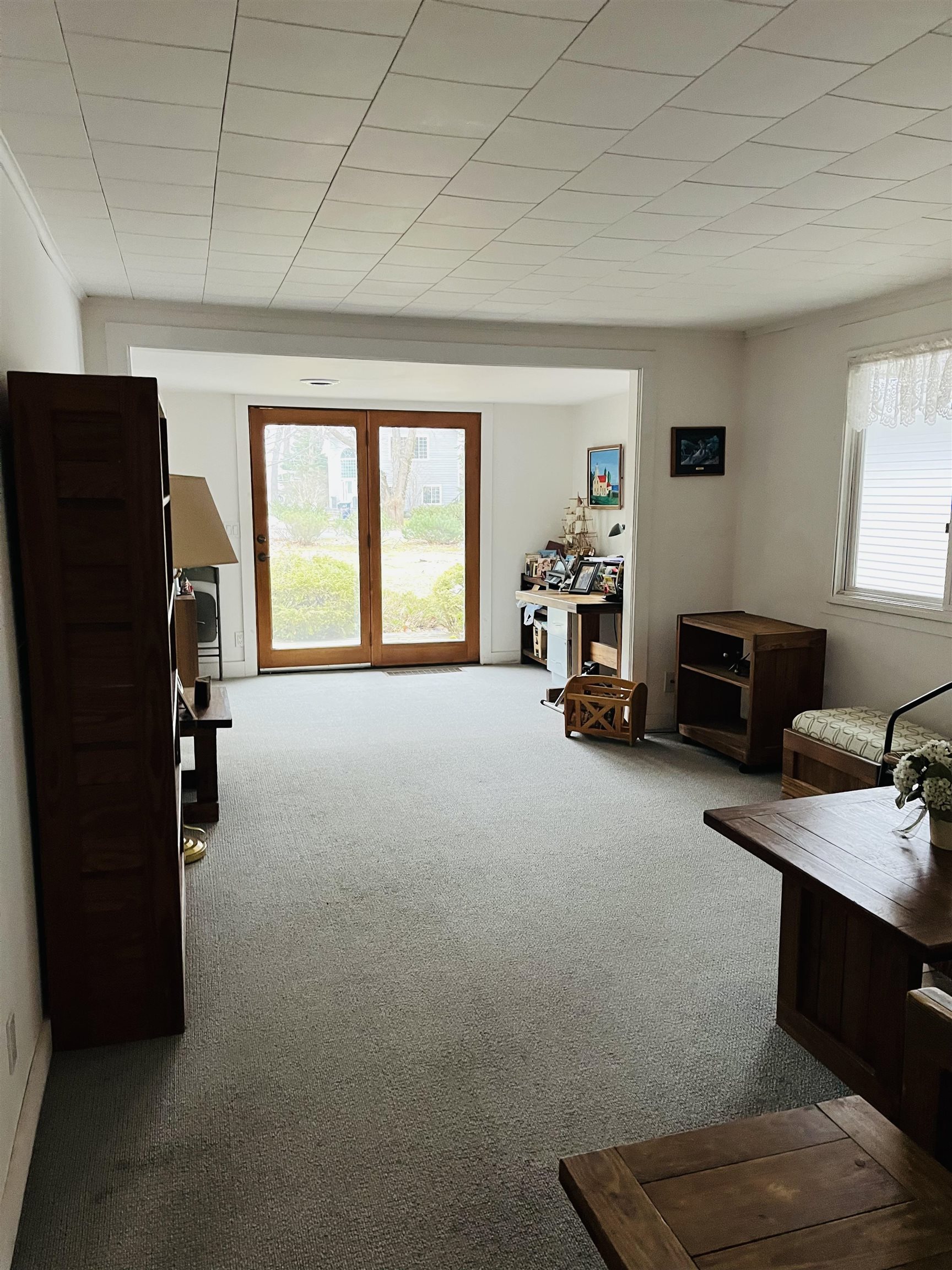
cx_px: 476
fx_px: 953
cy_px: 635
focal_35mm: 26
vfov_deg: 67.3
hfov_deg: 53.1
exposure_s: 1/60
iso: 400
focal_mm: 5.1
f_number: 1.6
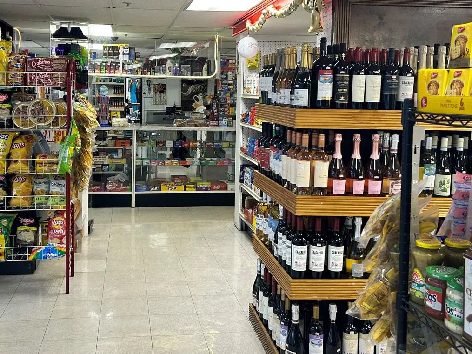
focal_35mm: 41
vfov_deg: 34.9
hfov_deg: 45.6
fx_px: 559
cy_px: 123
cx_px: 192
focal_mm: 5.7
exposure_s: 1/60
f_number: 1.5
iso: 100
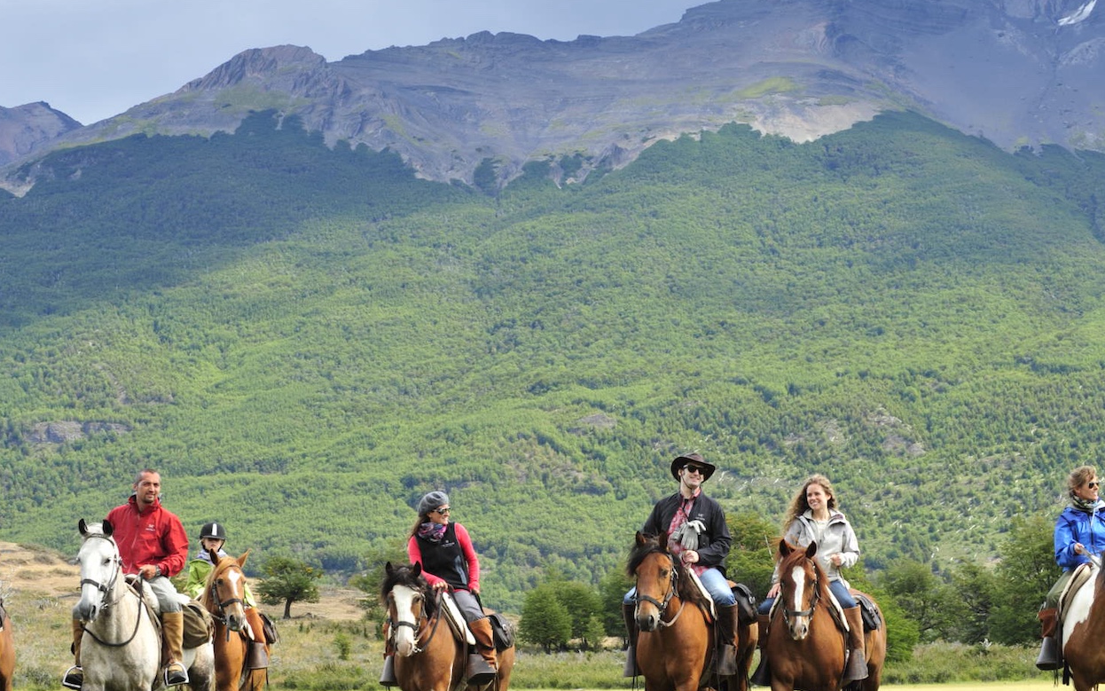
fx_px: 3102
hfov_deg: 20.2
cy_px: 324
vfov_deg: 12.7
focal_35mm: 103
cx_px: 529
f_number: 8
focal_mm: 70
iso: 800
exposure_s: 1/250
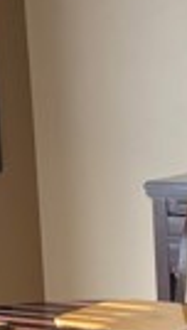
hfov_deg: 9.0
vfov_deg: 15.8
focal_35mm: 135
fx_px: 1183
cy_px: 236
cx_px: 52
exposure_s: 1/147
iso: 32
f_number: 1.8
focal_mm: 4.25
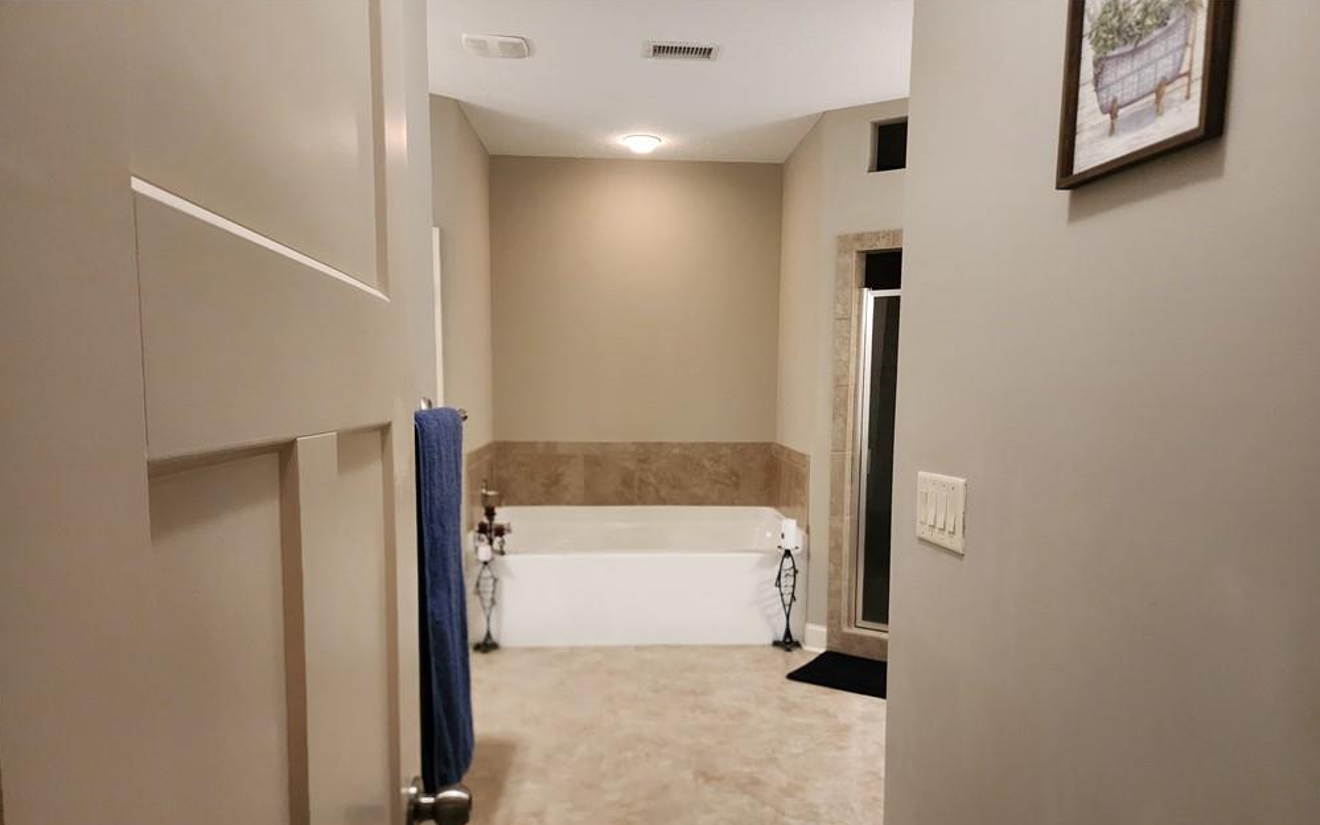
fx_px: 899
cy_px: 504
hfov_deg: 72.6
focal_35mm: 25
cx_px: 658
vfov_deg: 48.9
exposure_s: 1/120
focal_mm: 6.4
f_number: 1.8
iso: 1000
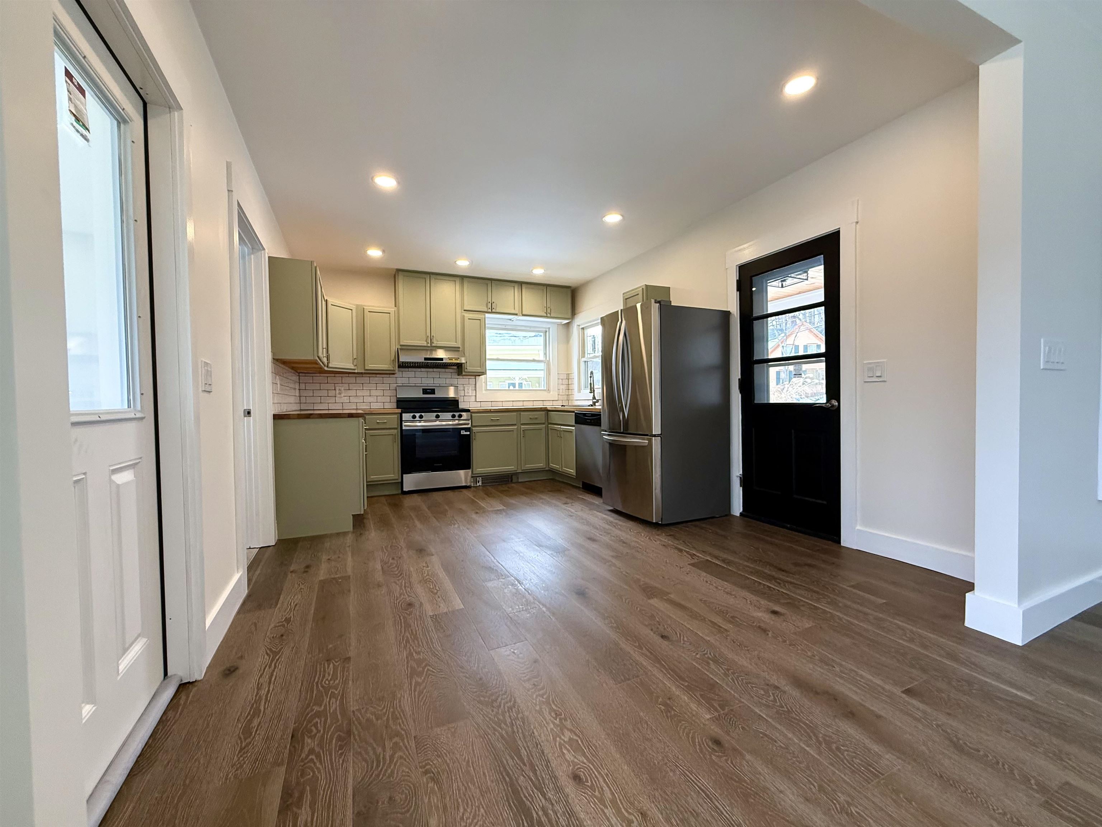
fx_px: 446
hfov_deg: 102.1
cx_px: 551
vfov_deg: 85.7
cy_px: 414
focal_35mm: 14
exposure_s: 1/120
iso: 200
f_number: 2.2
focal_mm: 2.22
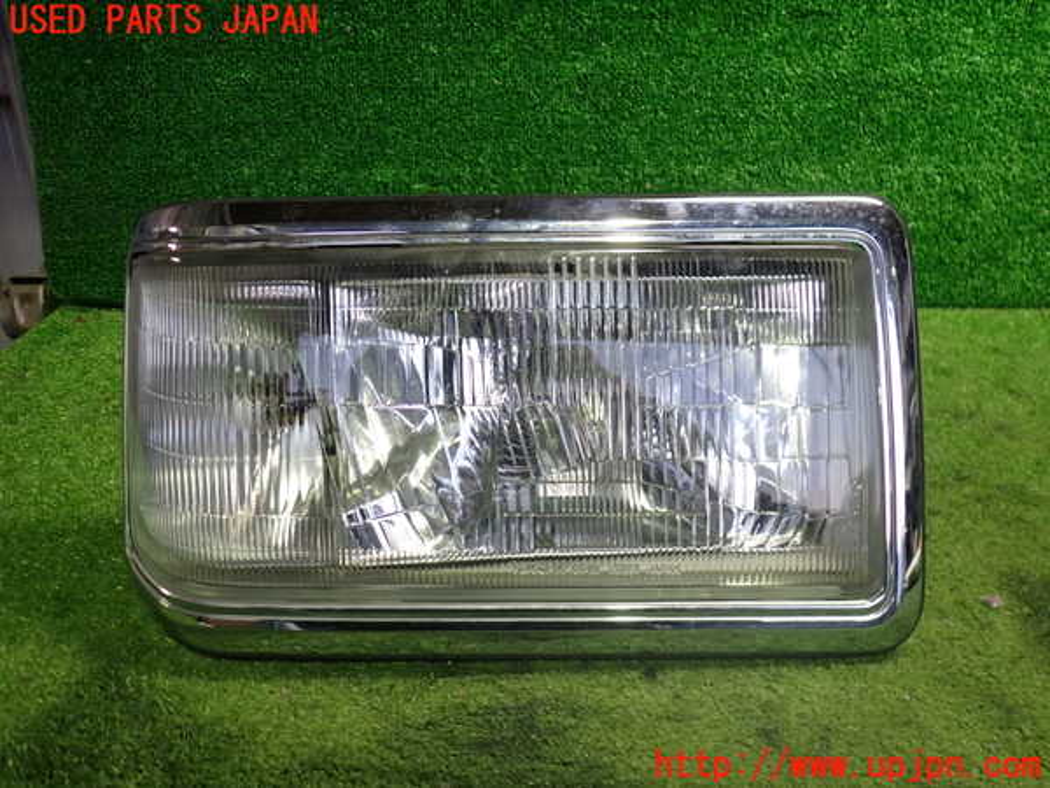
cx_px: 525
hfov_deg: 60.0
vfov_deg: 46.8
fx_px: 910
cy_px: 394
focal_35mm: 30
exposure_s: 1/30
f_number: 2.3
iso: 250
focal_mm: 5.4
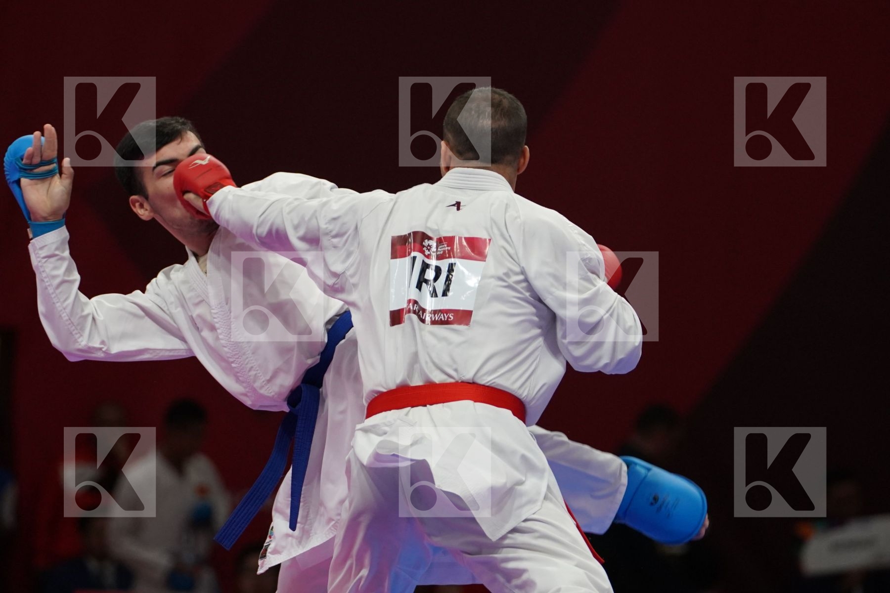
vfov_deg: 4.1
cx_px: 445
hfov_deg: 6.1
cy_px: 296
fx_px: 8331
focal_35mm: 337
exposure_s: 1/1000
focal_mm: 225
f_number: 4
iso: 2500
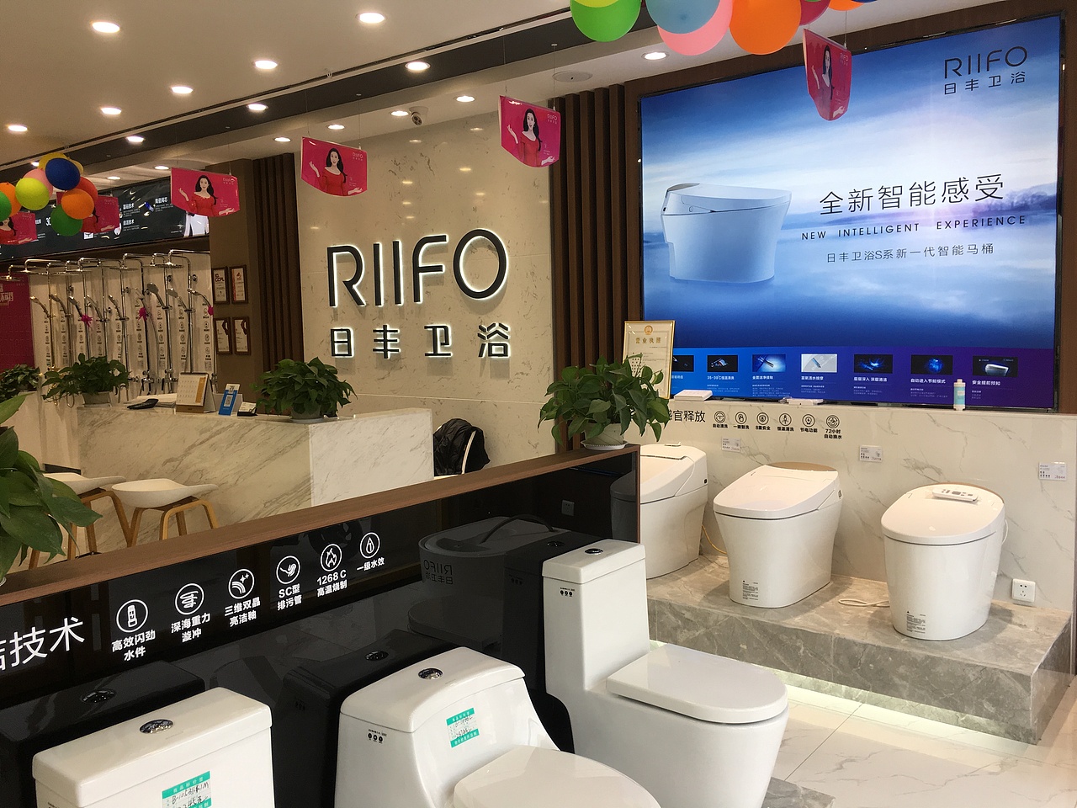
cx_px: 538
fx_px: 902
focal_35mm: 29
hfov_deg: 61.7
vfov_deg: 48.2
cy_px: 404
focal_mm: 4.15
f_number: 2.2
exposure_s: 1/100
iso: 32
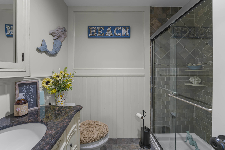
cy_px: 75
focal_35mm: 14
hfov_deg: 104.3
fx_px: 87
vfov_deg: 81.2
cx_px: 112
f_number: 9
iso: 250
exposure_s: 1/2
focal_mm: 14
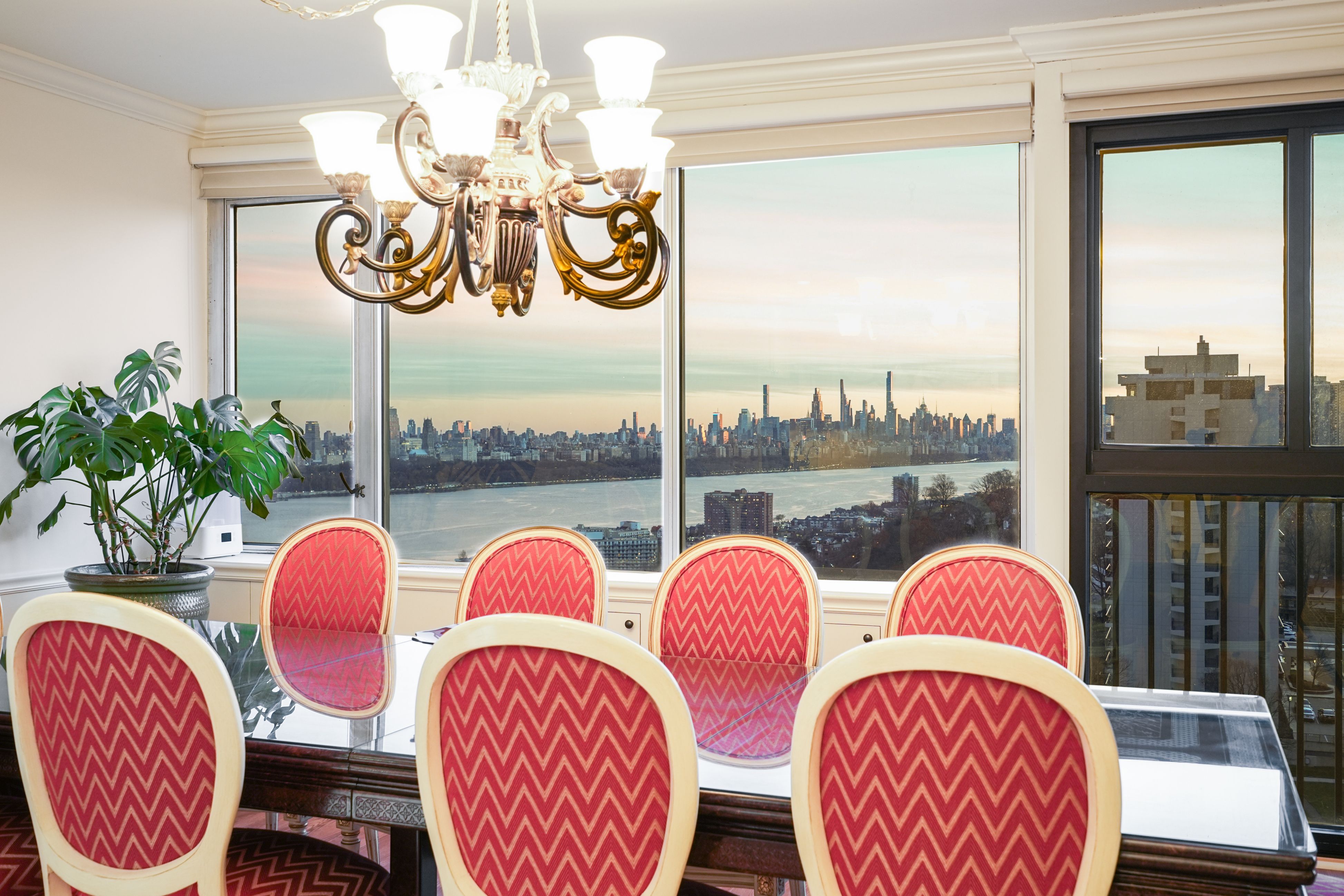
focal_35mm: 35
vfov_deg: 37.8
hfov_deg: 54.4
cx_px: 672
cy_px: 448
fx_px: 1307
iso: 400
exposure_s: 1/2.5
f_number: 8
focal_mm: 35
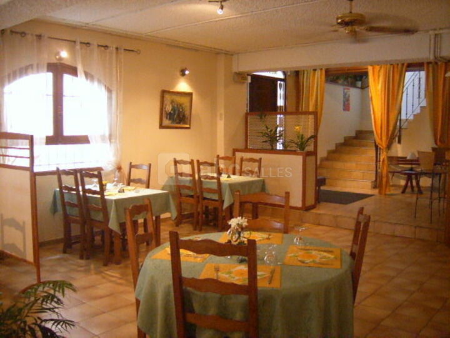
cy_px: 169
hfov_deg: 52.6
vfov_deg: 40.7
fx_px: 455
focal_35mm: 35
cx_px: 225
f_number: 2.8
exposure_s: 1/10
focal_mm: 5.8
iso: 100
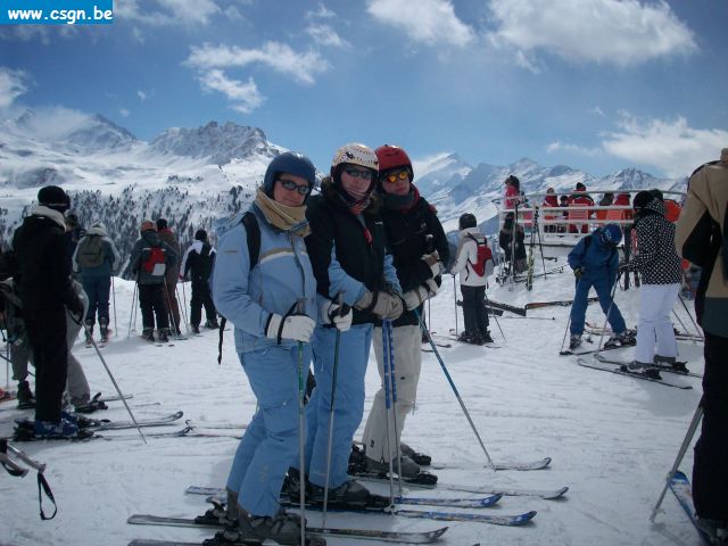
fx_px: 778
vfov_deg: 38.7
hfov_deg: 50.1
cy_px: 273
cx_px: 364
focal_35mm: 37
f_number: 5.6
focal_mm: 6.2
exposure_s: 1/1401
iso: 80
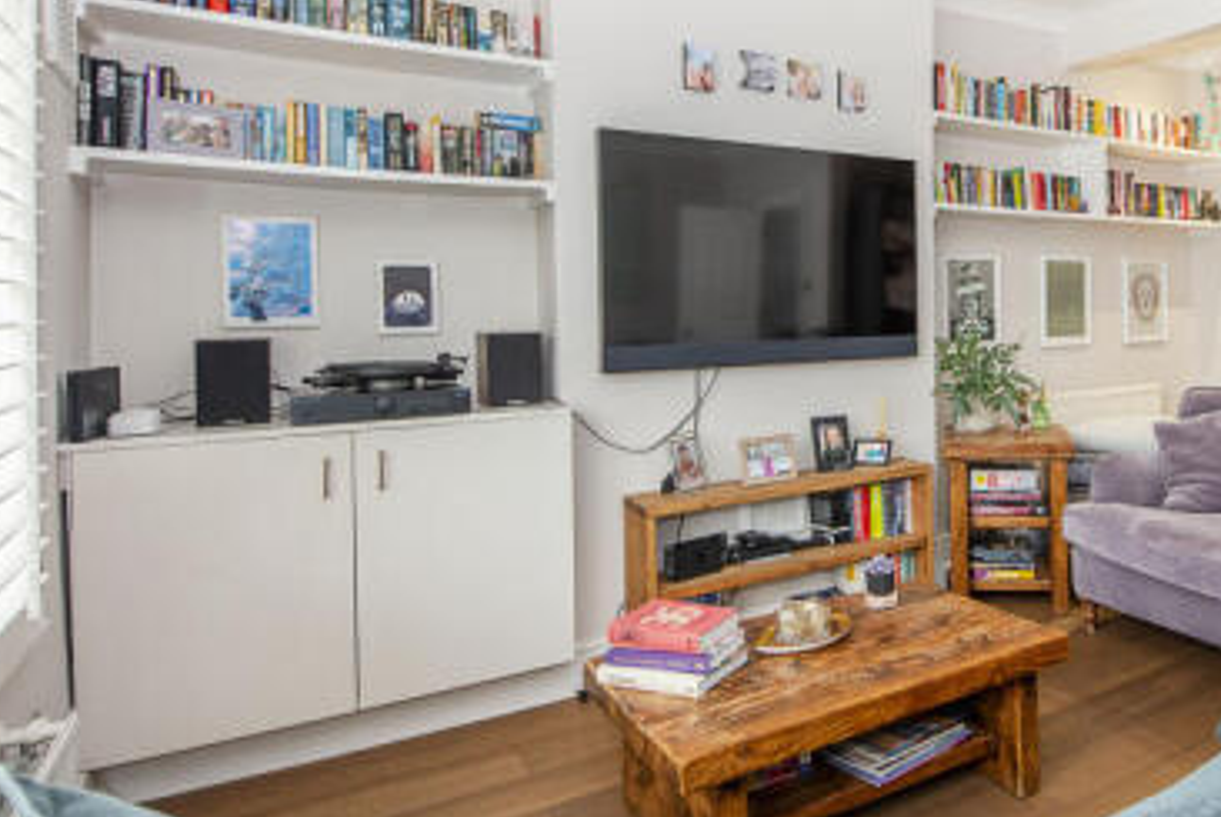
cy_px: 298
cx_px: 904
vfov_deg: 50.8
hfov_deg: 67.3
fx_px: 849
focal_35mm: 25
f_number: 6.3
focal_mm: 14
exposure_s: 1/8
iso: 400
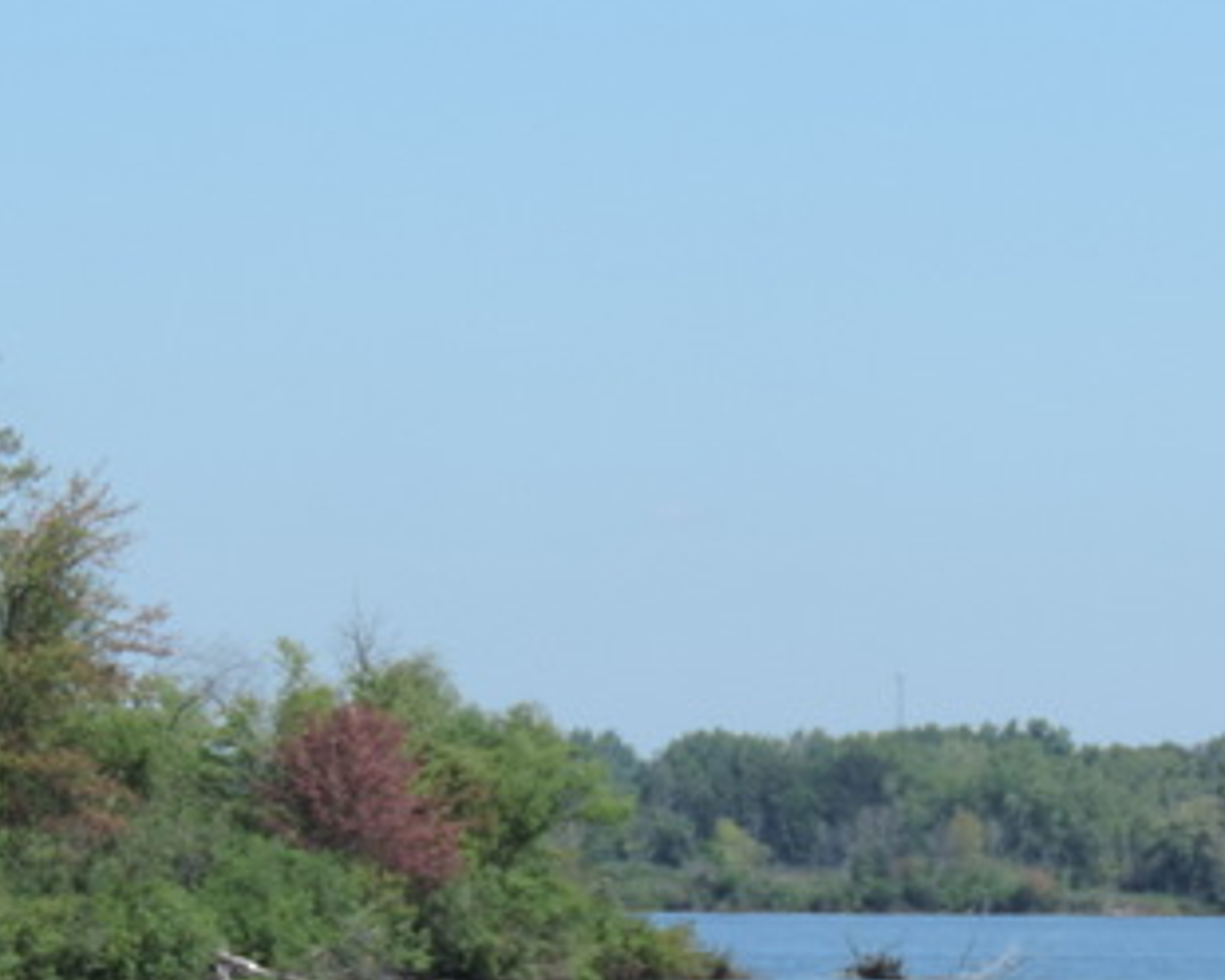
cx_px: 814
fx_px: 10949
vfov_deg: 5.1
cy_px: 968
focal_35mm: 302
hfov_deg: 6.4
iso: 80
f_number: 4.2
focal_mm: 21.4
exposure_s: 1/500
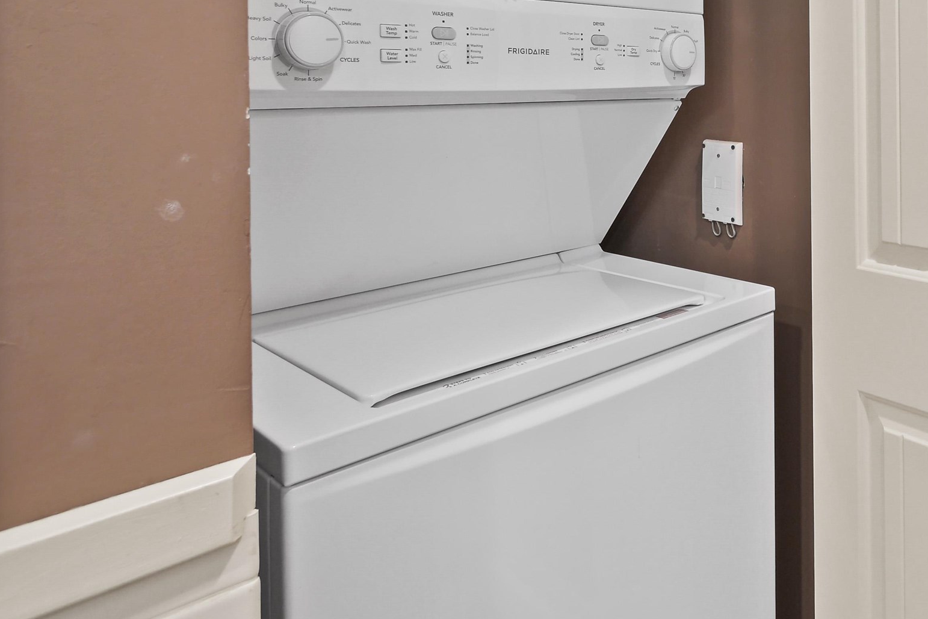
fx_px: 747
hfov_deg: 57.9
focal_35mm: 29
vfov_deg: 42.5
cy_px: 105
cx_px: 767
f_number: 4
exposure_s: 1/2.5
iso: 400
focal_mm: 7
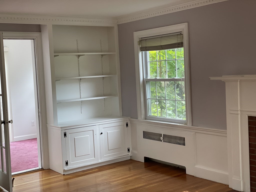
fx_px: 385
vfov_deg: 28.0
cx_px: 128
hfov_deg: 36.8
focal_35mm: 52
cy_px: 96
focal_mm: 6
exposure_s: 1/122
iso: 160
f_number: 2
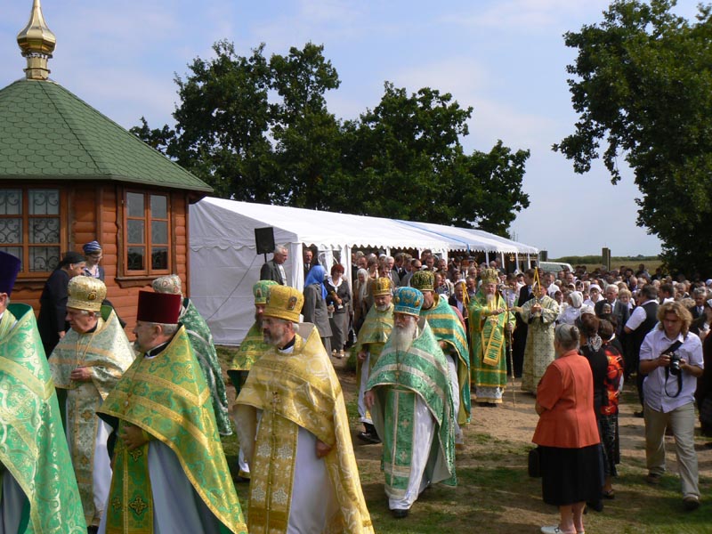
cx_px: 356
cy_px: 267
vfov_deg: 39.7
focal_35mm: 36
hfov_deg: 51.4
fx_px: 740
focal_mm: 6
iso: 80
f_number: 6.3
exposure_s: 1/400
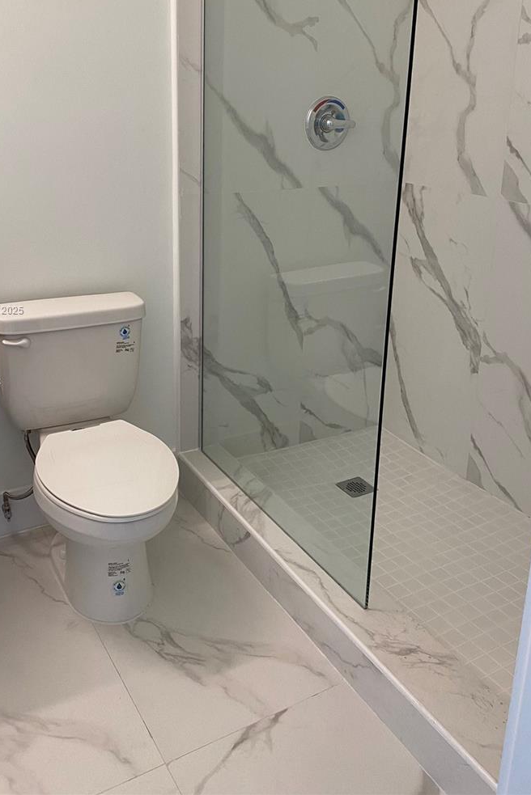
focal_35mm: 33
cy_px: 311
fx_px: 730
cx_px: 239
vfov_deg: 56.7
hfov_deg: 40.0
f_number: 1.8
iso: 80
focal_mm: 4.25
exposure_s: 1/60
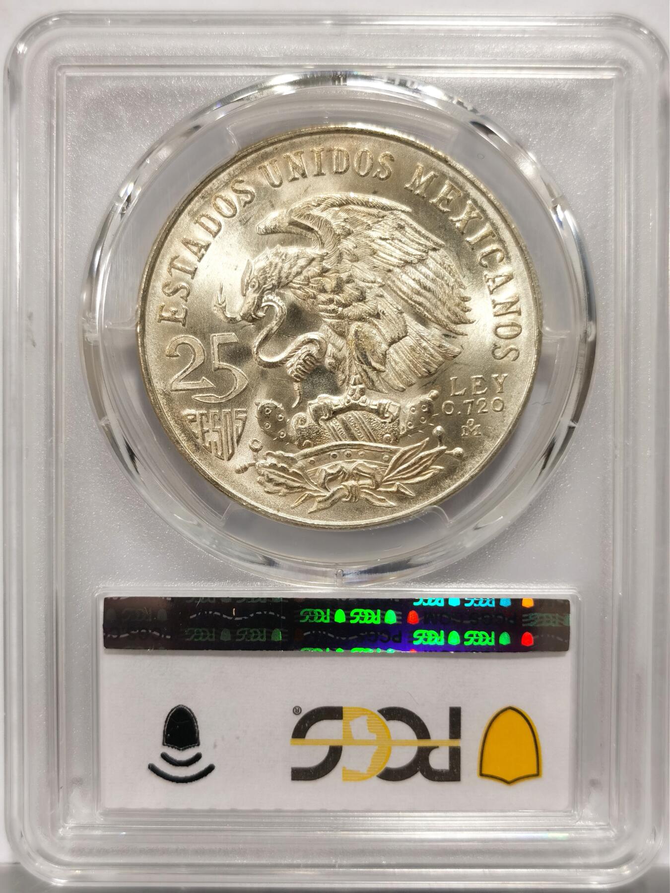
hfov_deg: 27.0
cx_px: 335
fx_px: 1394
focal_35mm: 54
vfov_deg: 35.5
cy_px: 446
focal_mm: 5.56
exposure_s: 1/100
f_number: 16
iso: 80
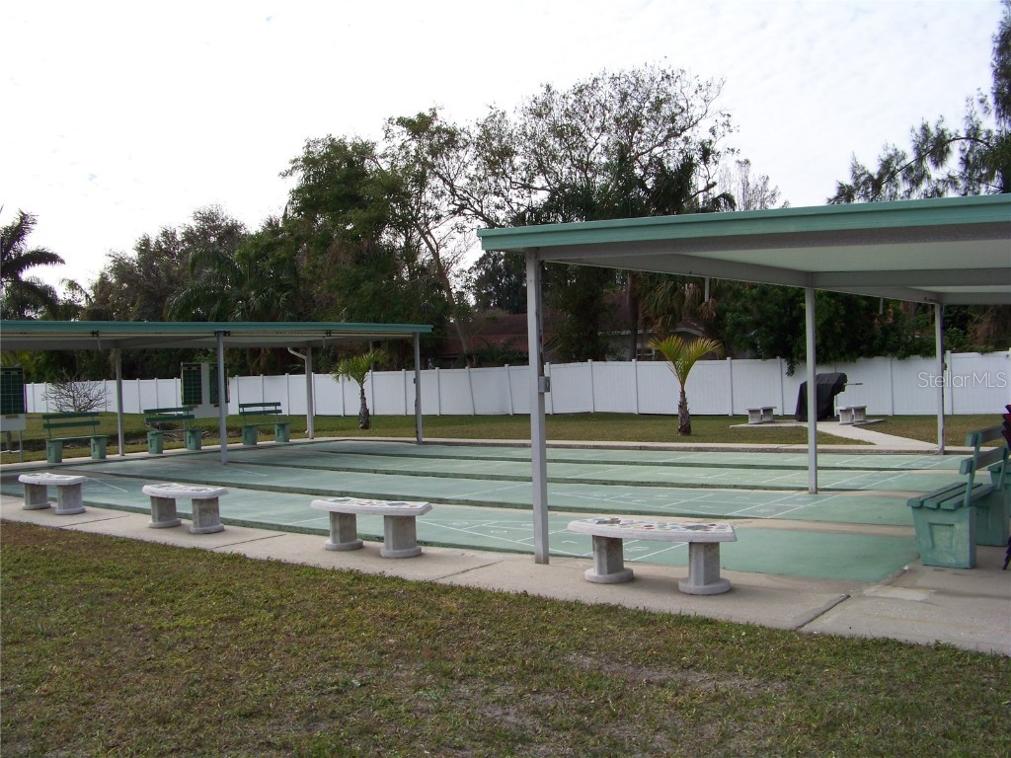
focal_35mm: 36
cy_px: 379
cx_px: 506
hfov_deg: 51.4
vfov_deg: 39.7
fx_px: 1051
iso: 67
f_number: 4
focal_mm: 5.85
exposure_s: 1/640
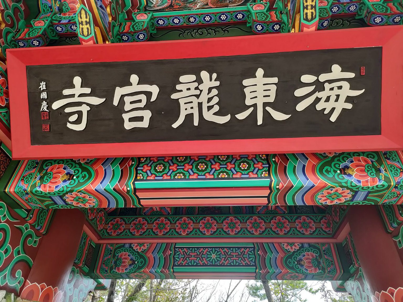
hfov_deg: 65.3
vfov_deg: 51.4
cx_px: 202
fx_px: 314
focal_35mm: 27
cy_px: 151
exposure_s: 1/100
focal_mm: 4.73
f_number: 1.7
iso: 186
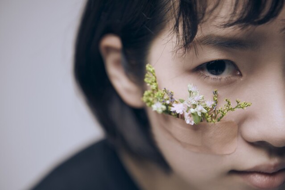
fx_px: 554
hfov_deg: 28.8
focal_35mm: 70
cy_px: 95
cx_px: 142
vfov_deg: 19.5
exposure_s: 1/125
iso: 100
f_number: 4
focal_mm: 70
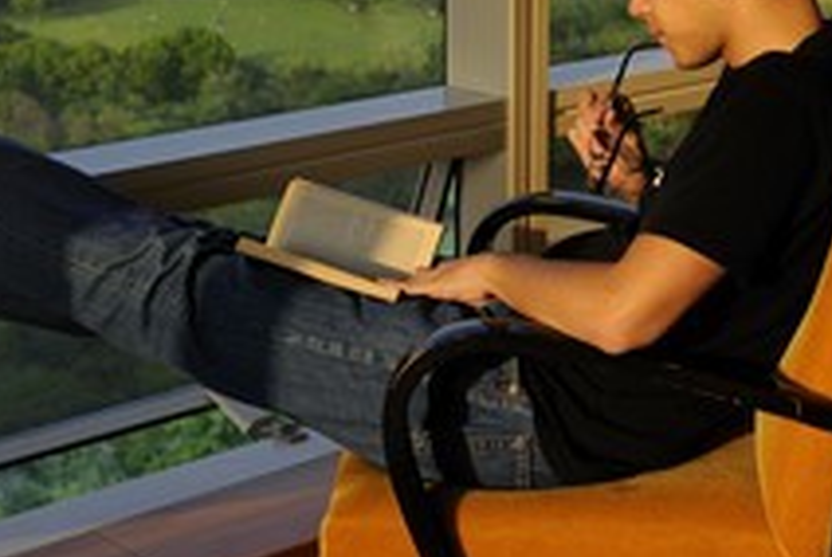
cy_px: 27
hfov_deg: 24.4
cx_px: 359
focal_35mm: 83
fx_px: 1921
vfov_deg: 16.2
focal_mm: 42
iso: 200
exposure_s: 1/100
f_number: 5.6
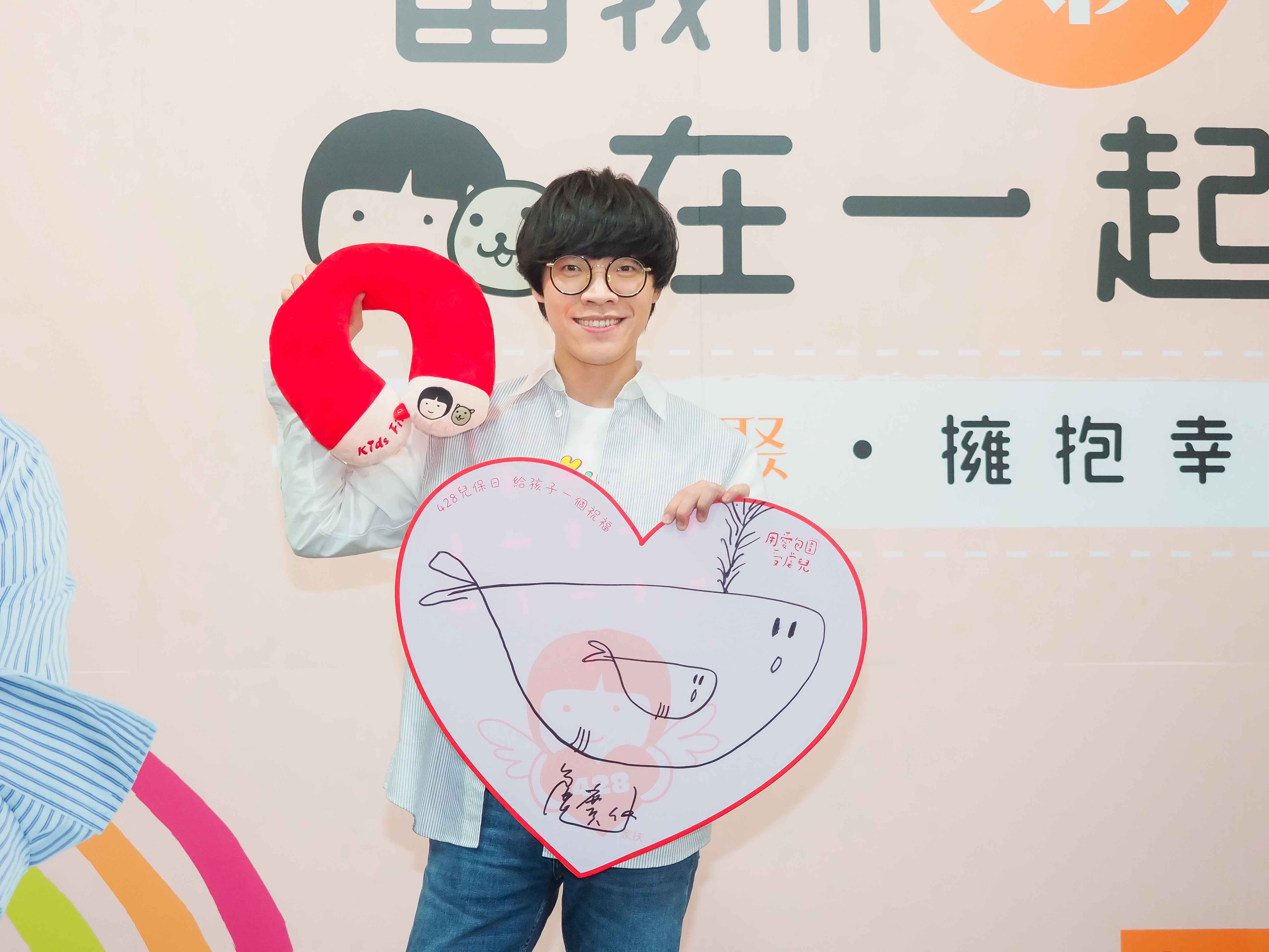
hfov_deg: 28.6
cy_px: 476
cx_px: 634
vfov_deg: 21.6
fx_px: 2493
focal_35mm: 68
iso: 1250
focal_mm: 34
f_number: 2.8
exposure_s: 1/100
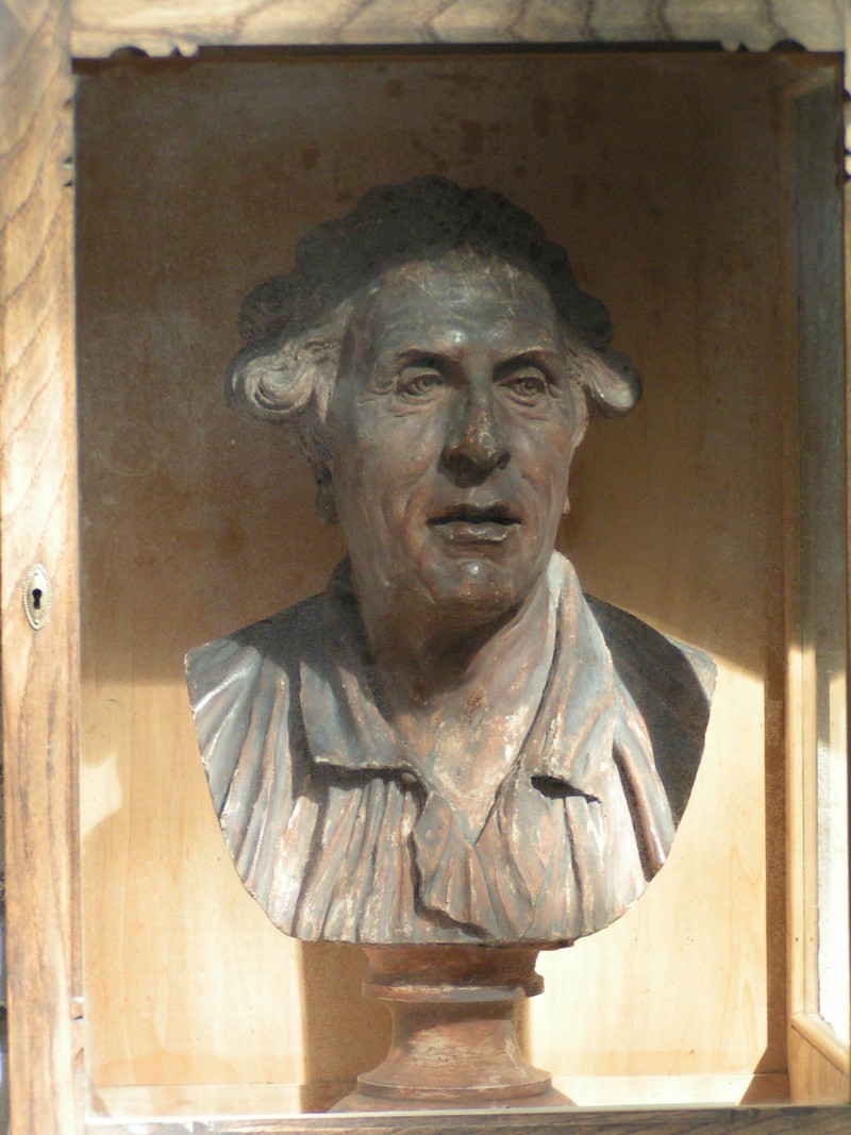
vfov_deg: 13.8
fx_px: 4688
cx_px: 426
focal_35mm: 143
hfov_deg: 10.4
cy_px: 568
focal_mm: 21.9
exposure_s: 1/50
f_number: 3.5
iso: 200
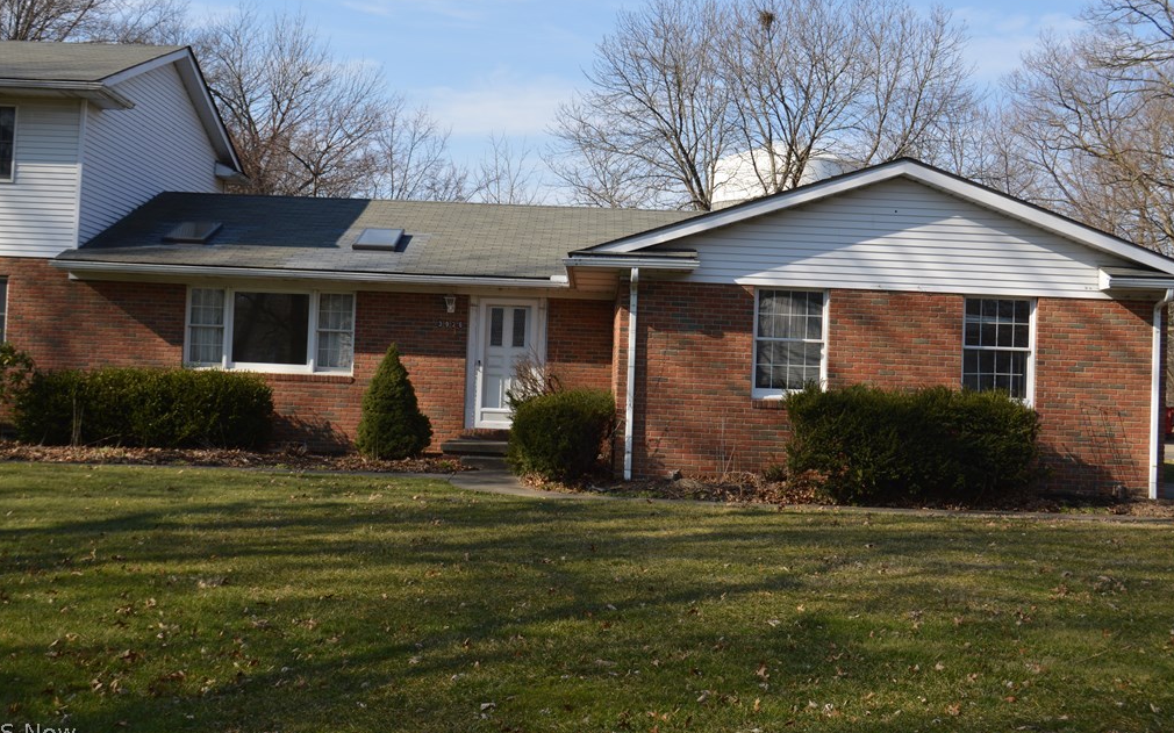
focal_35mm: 46
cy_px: 332
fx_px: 1472
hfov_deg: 43.5
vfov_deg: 28.0
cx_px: 591
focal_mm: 28
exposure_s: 1/200
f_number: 6.3
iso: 100
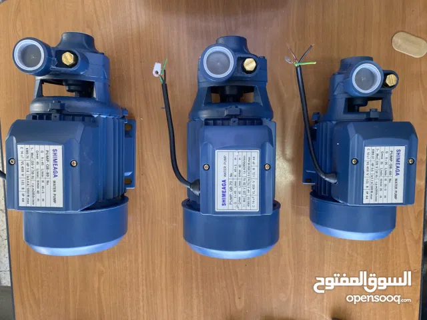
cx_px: 214
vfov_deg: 53.1
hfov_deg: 67.3
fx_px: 321
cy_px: 160
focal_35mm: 26
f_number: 1.8
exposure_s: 1/100
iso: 100
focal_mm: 4.25
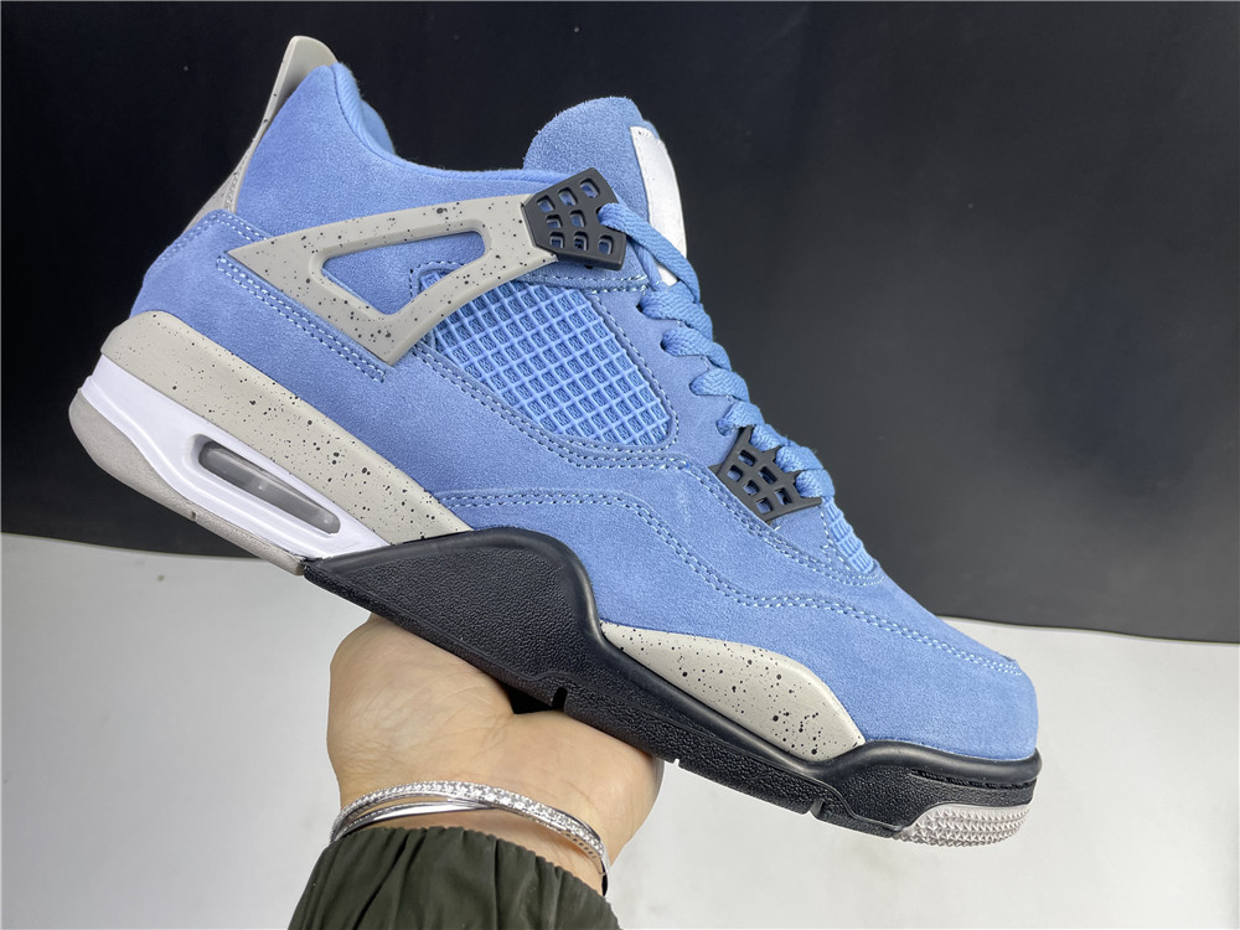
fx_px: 931
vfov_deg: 53.1
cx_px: 620
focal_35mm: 26
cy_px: 465
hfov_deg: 67.3
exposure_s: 1/121
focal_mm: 4.2
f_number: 1.6
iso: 64
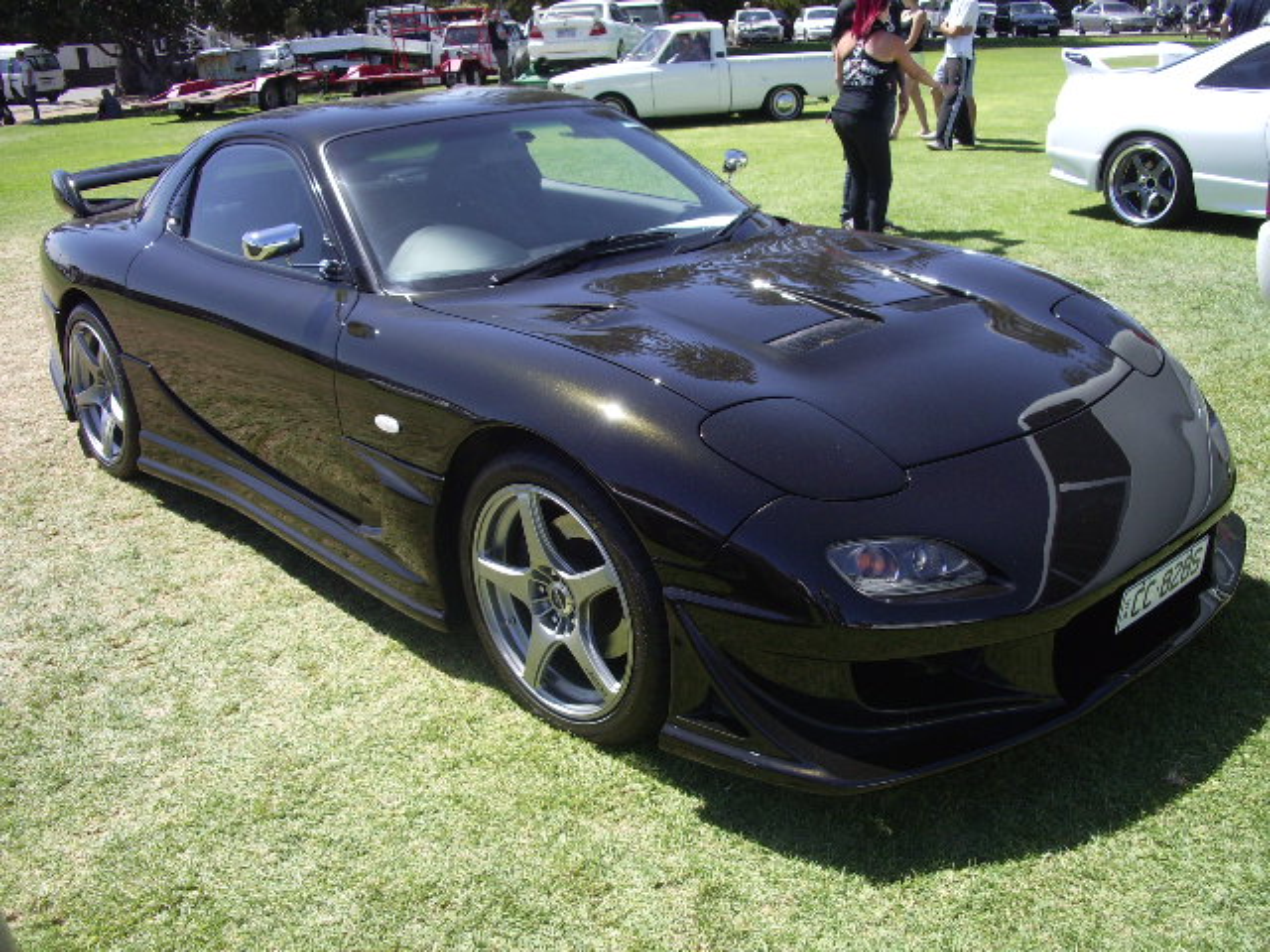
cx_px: 635
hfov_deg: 52.6
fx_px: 1284
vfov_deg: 40.7
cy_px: 476
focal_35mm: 35
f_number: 4.3
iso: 80
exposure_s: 1/320
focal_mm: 5.8
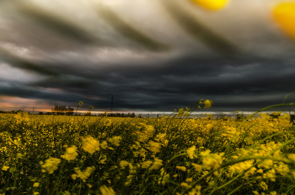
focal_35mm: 18
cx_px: 148
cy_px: 98
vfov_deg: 67.1
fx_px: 147
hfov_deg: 90.1
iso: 100
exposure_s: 1/60
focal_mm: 12
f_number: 4.5
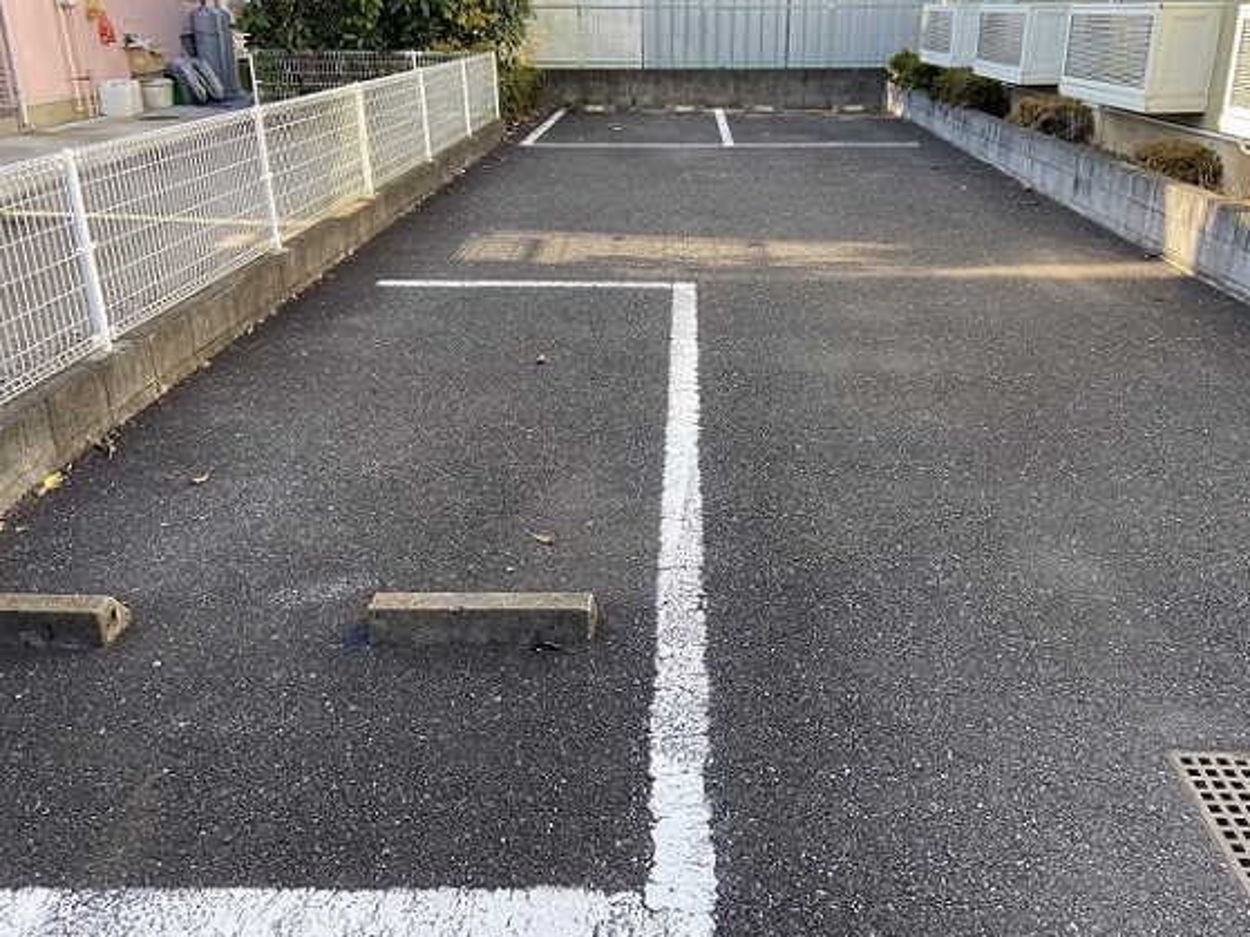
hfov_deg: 59.8
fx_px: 1083
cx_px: 703
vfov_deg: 46.8
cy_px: 449
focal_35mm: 30
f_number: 1.8
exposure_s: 1/228
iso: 32
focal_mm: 4.25
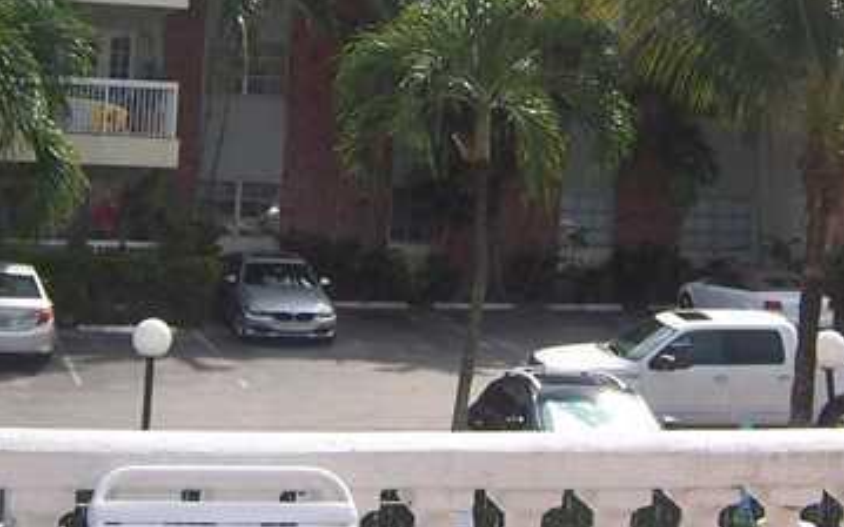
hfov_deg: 26.5
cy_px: 9
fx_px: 1793
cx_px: 393
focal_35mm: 78
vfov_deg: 16.4
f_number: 3.4
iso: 80
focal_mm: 5.5
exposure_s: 1/750
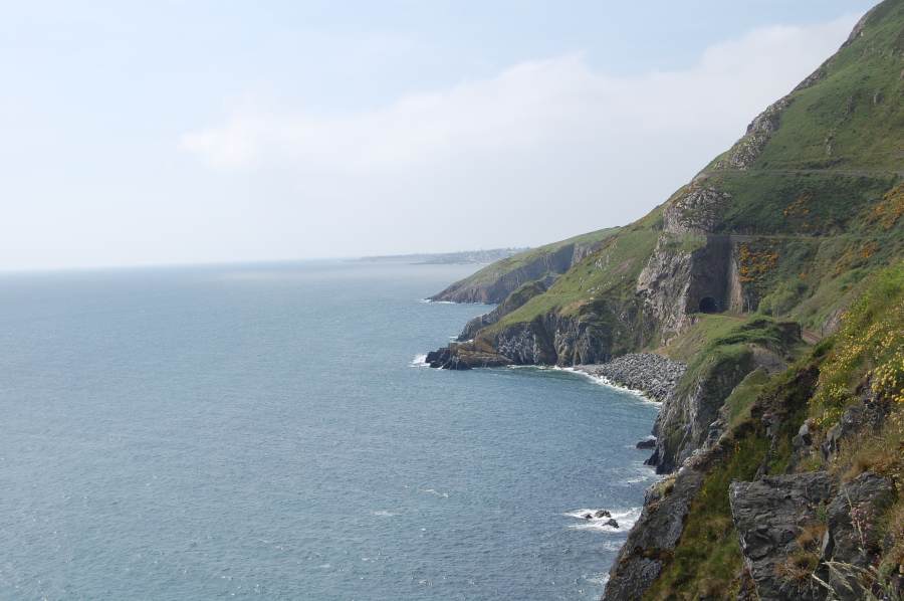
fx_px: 1430
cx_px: 452
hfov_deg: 35.1
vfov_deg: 23.7
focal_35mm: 57
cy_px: 300
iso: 200
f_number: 10
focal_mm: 38
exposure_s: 1/320
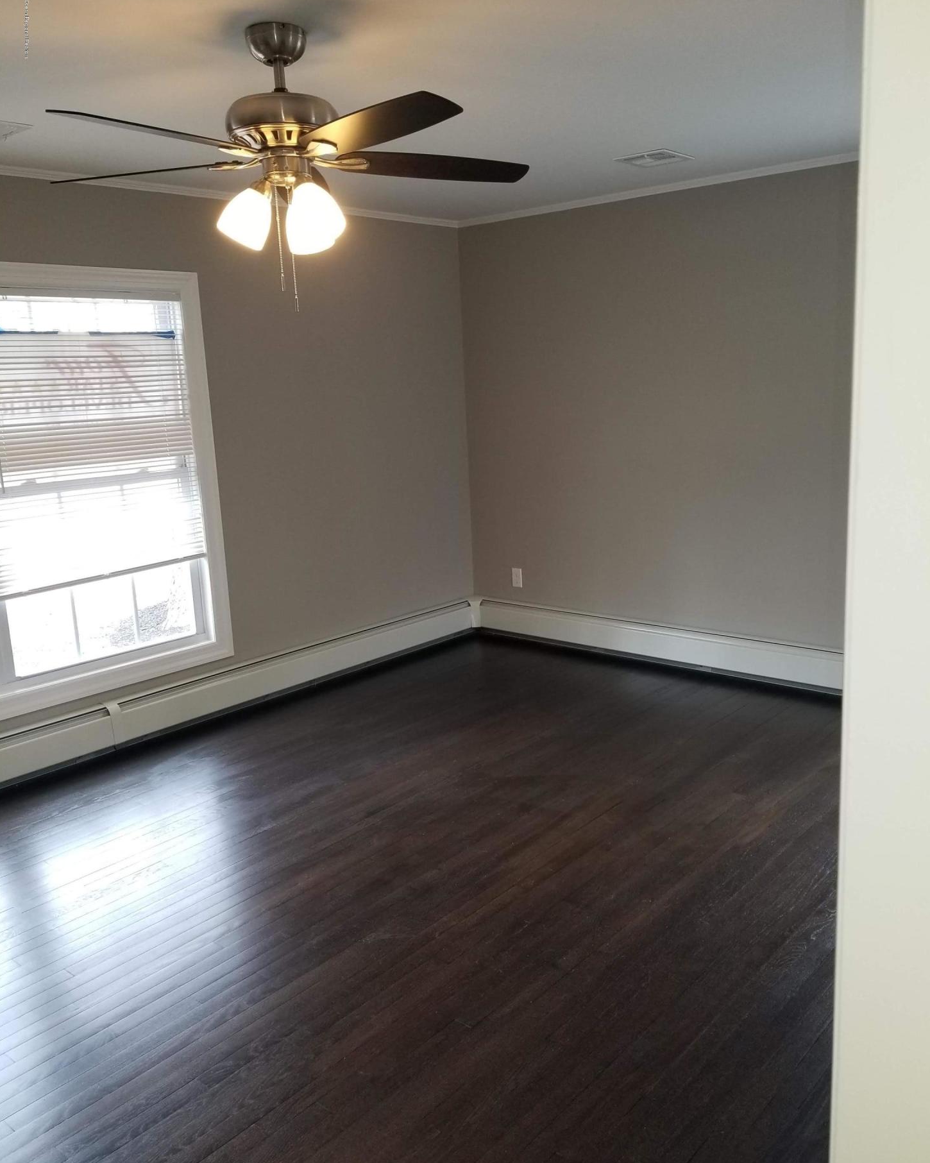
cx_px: 478
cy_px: 595
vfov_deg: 62.2
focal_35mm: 28
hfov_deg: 51.5
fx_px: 964
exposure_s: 1/60
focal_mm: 4.25
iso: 125
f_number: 1.7
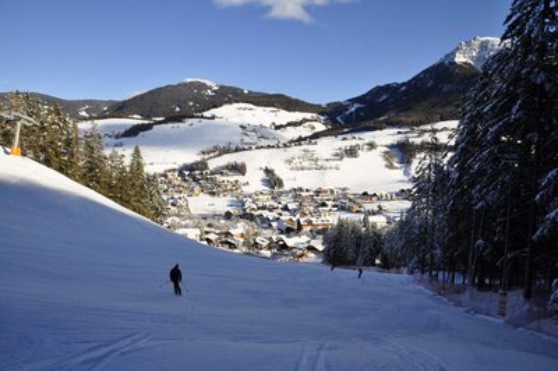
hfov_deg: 73.8
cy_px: 186
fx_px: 372
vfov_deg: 53.1
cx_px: 279
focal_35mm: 24
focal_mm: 16
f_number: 10
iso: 200
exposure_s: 1/400
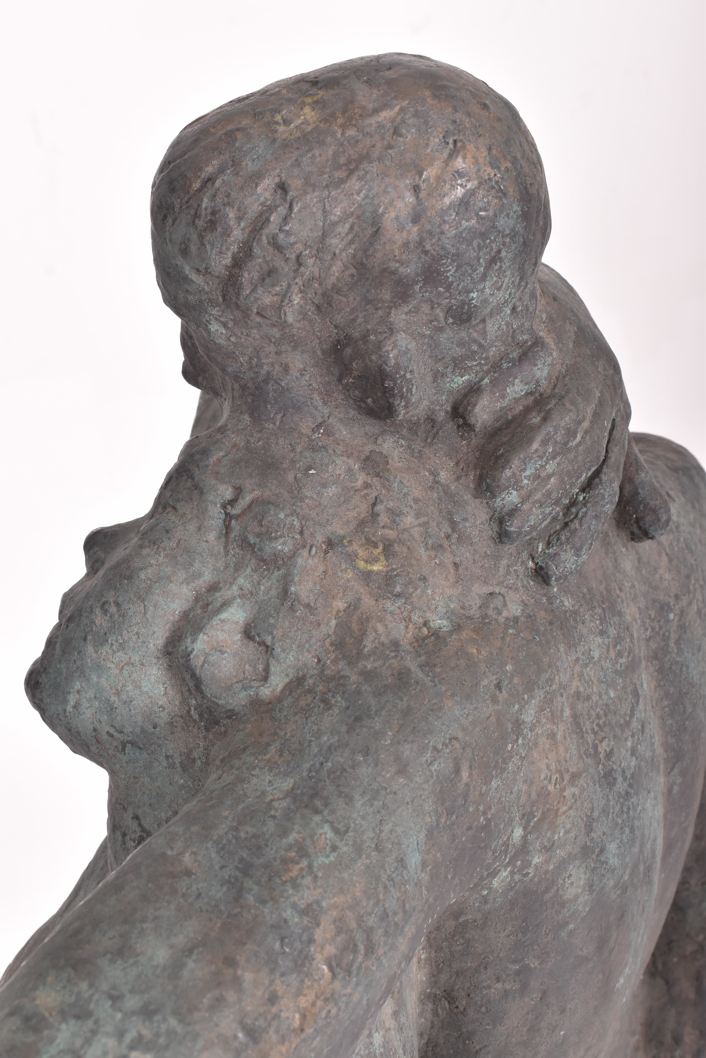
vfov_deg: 41.1
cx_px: 353
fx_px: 1411
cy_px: 529
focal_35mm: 48
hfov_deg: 28.1
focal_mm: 32
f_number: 13
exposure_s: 1/160
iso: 400
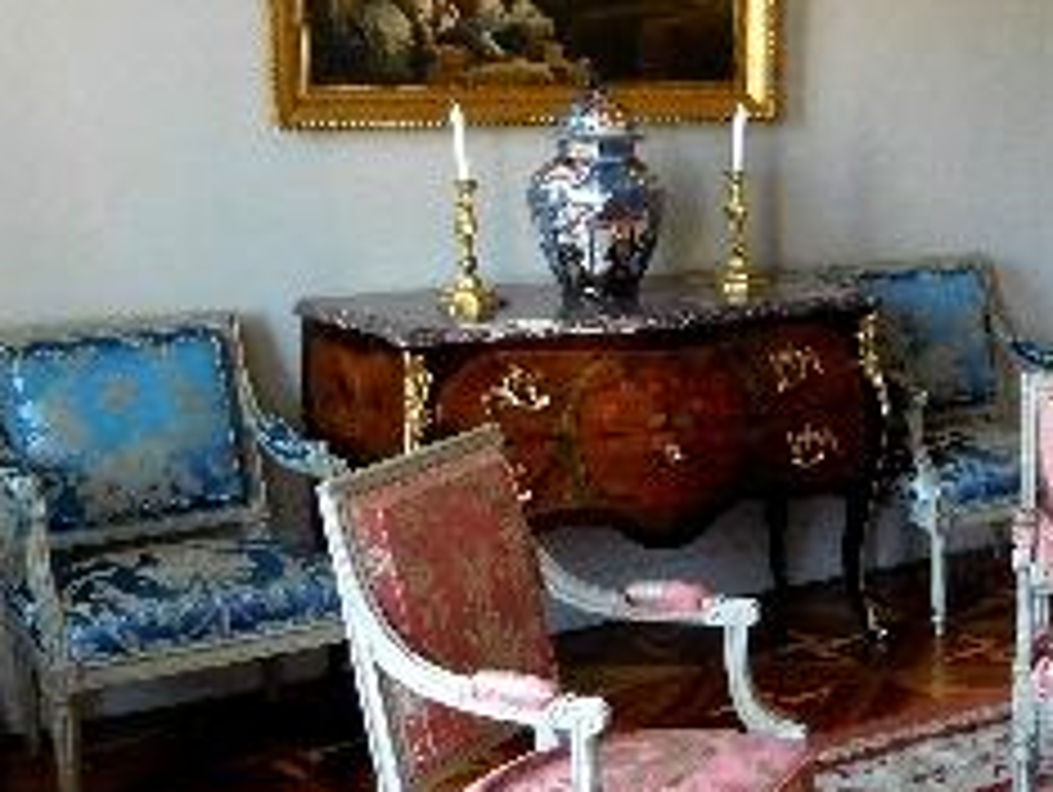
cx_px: 1274
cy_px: 418
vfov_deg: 23.0
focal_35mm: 64
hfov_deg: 26.7
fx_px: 1949
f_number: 3.4
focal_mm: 4.5
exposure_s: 1/30
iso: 360
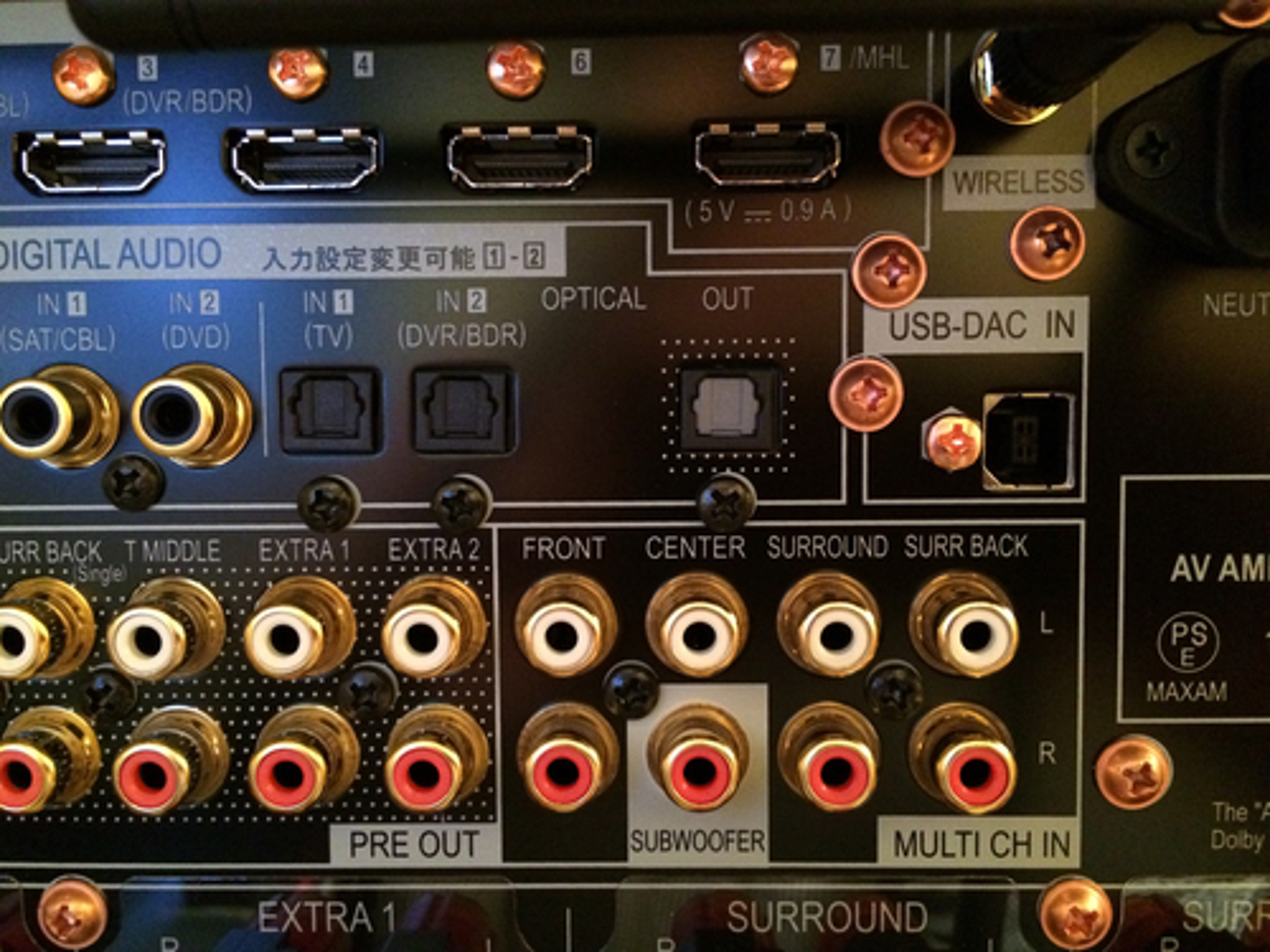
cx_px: 635
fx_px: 1064
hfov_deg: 61.7
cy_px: 476
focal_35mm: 29
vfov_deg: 48.2
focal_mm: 4.15
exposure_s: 1/15
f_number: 2.2
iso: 640
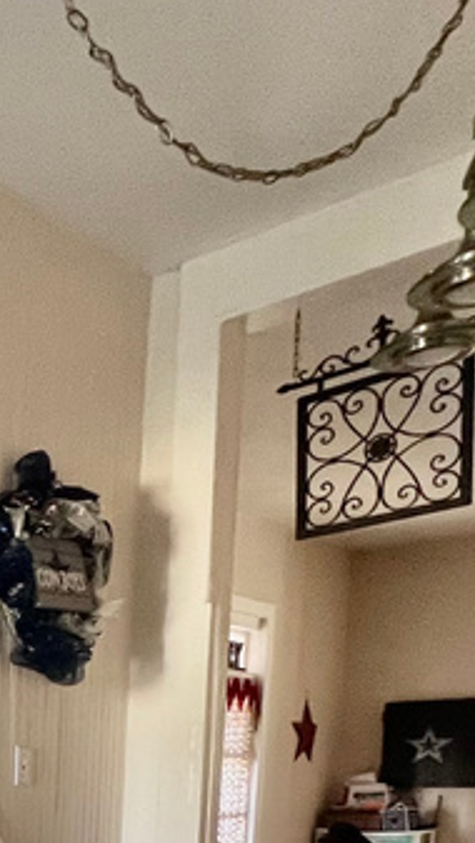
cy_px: 888
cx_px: -345
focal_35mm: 43
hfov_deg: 20.7
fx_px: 961
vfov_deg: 40.0
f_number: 1.8
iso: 320
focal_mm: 1.57
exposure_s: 1/48
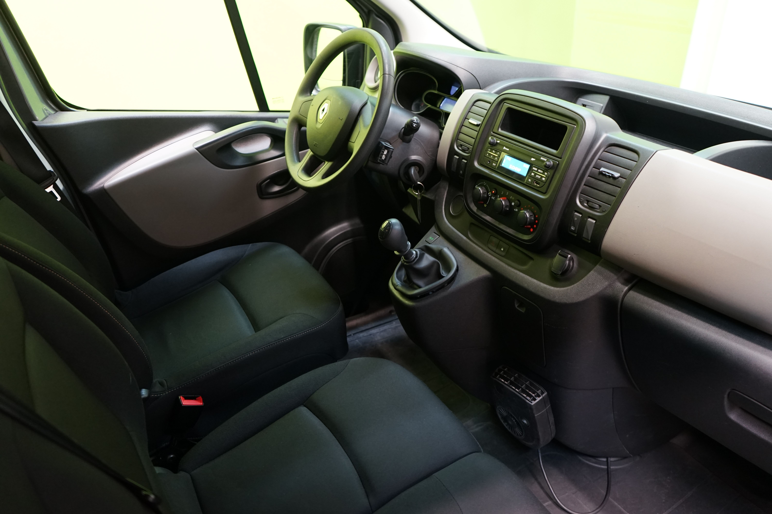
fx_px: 600
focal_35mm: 28
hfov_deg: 65.5
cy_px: 257
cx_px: 386
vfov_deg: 46.4
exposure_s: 1/30
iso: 1600
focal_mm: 28
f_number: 3.5
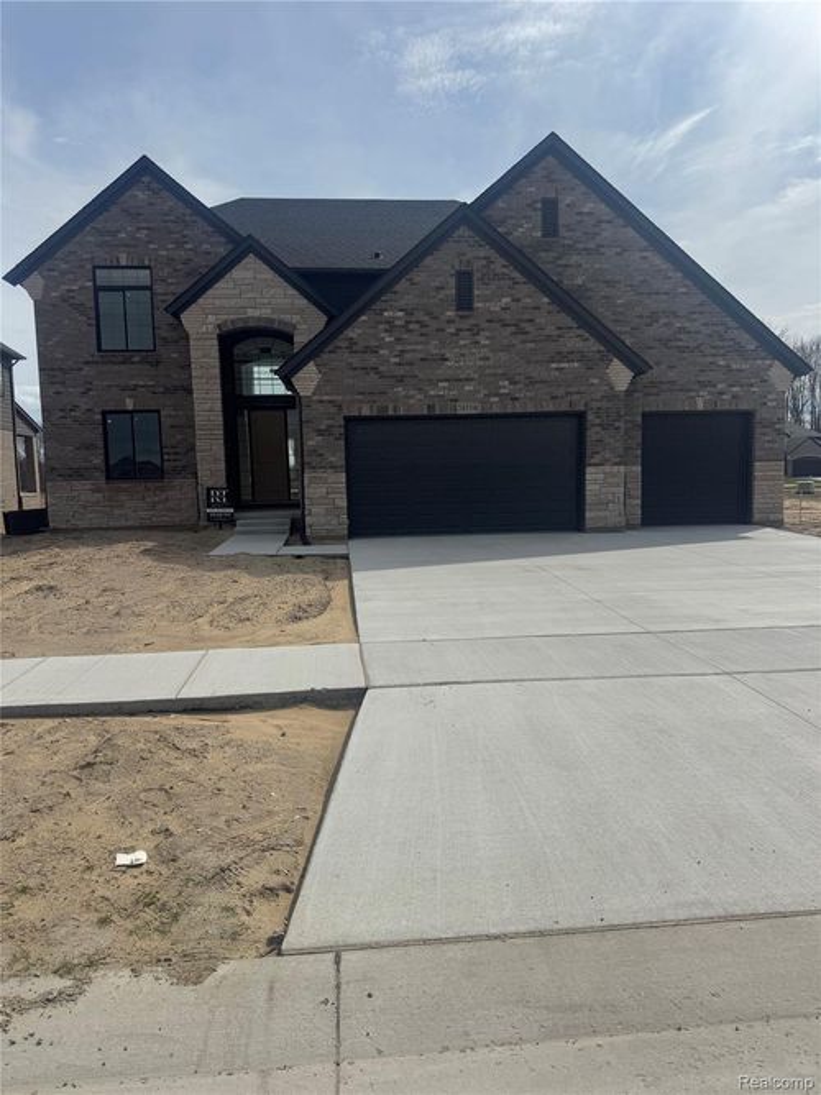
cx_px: 410
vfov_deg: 71.6
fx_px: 759
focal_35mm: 24
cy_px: 548
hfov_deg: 56.8
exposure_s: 1/12346
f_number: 1.78
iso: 80
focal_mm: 6.76
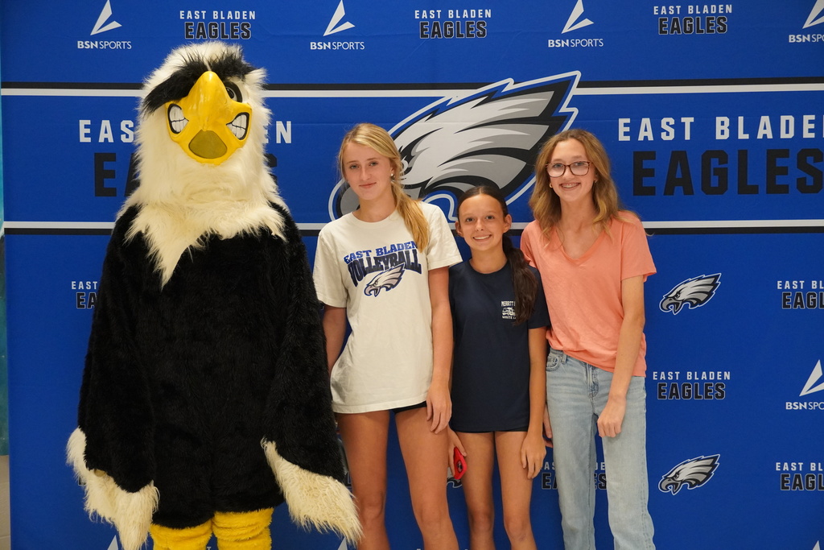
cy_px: 275
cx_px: 412
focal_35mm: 54
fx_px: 1236
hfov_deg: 36.9
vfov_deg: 25.1
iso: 3200
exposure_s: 1/160
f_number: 4.5
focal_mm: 36
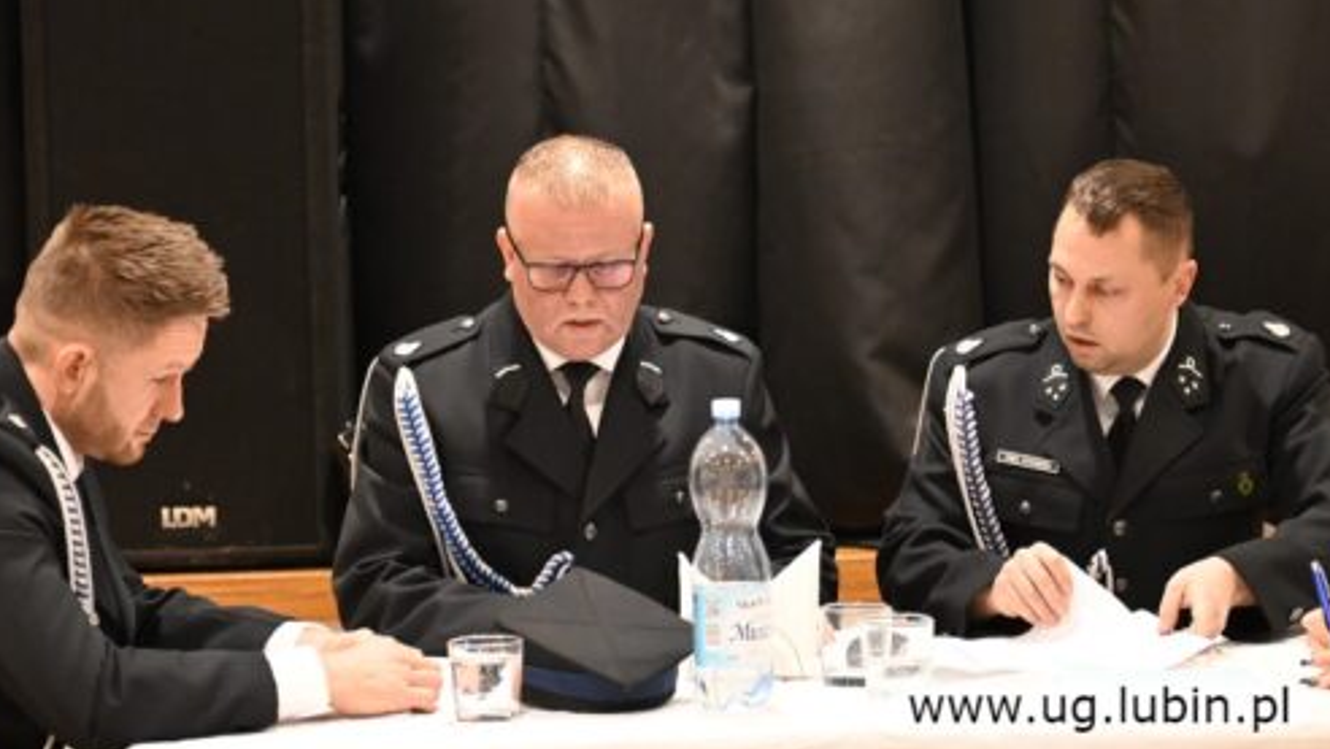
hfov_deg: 15.0
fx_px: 5044
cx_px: 565
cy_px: 260
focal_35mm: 143
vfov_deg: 8.5
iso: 3200
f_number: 2.8
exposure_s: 1/125
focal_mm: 75
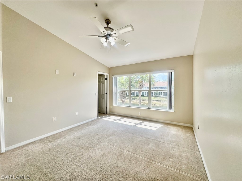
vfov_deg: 85.7
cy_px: 90
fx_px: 98
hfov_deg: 102.1
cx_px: 121
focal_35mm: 14
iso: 40
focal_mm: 2.22
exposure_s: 1/410
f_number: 2.2
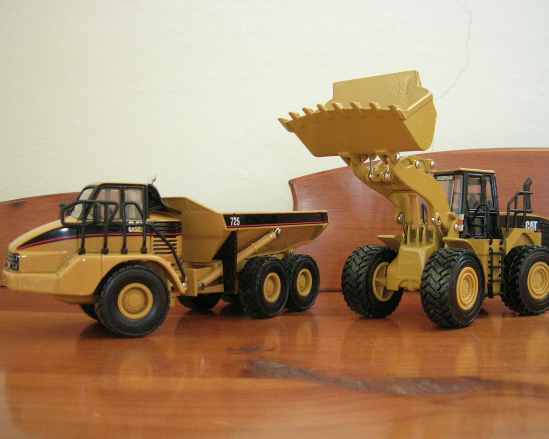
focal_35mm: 38
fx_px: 618
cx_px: 281
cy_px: 217
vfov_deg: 39.2
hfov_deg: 47.9
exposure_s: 1/5.9
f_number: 2.8
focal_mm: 5.4
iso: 200
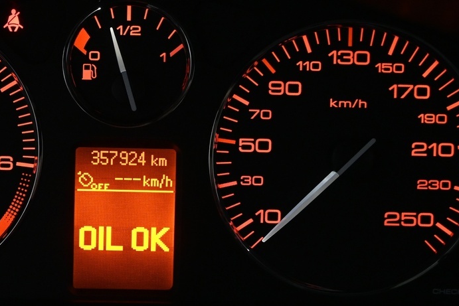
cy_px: 146
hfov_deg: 29.0
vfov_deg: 19.9
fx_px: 875
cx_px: 123
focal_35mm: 69
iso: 1600
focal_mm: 19.5
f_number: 3.8
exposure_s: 1/60
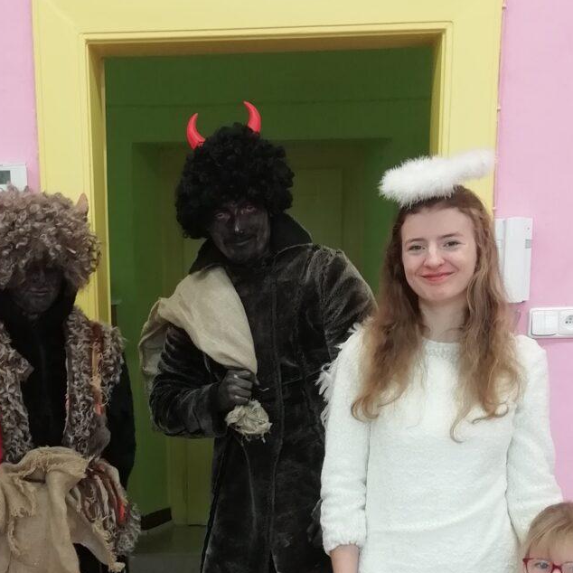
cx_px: 198
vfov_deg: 28.5
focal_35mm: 58
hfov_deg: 29.4
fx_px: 1086
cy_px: 503
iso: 64
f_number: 2.2
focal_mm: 3.46
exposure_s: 1/33.3
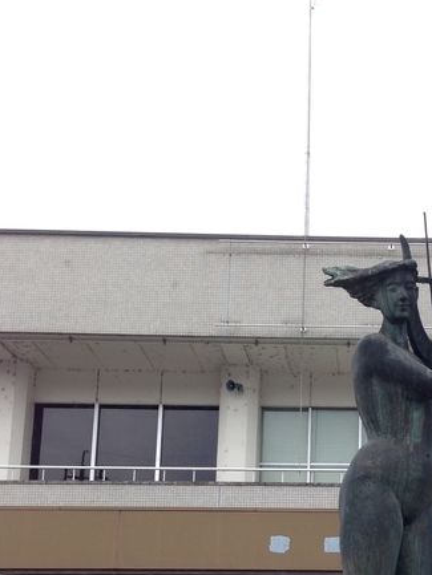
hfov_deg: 23.4
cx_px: 395
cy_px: 525
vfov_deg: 30.2
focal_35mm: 61
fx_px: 1015
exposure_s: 1/182
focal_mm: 4.12
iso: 50
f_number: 2.4
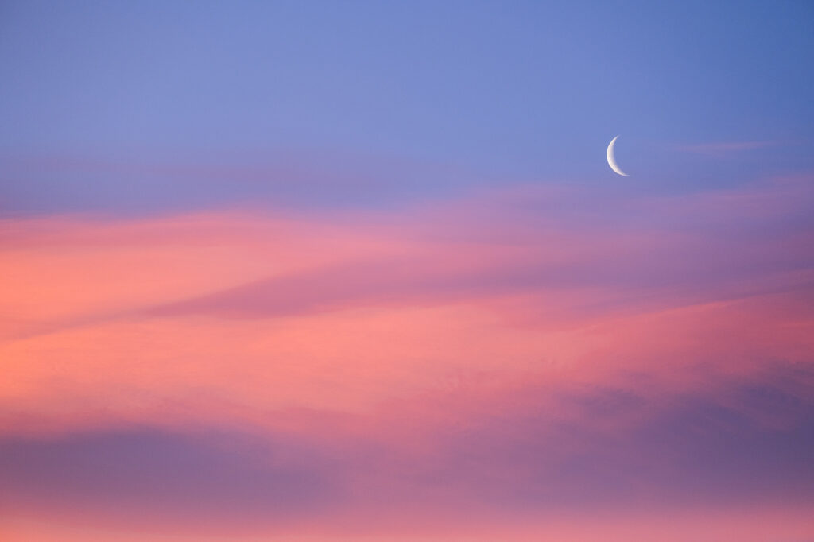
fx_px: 4521
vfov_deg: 6.9
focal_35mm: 200
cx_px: 407
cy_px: 271
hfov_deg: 10.3
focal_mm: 200
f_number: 2.8
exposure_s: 1/500
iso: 1000
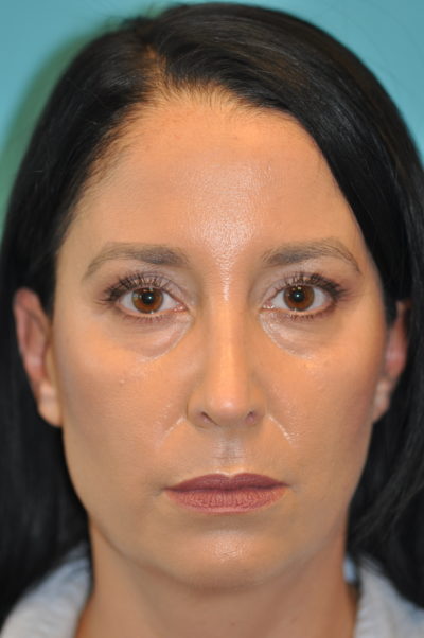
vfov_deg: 13.1
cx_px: 212
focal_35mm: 158
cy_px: 319
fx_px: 2789
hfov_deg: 8.7
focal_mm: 105
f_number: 3
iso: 200
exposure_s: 1/60
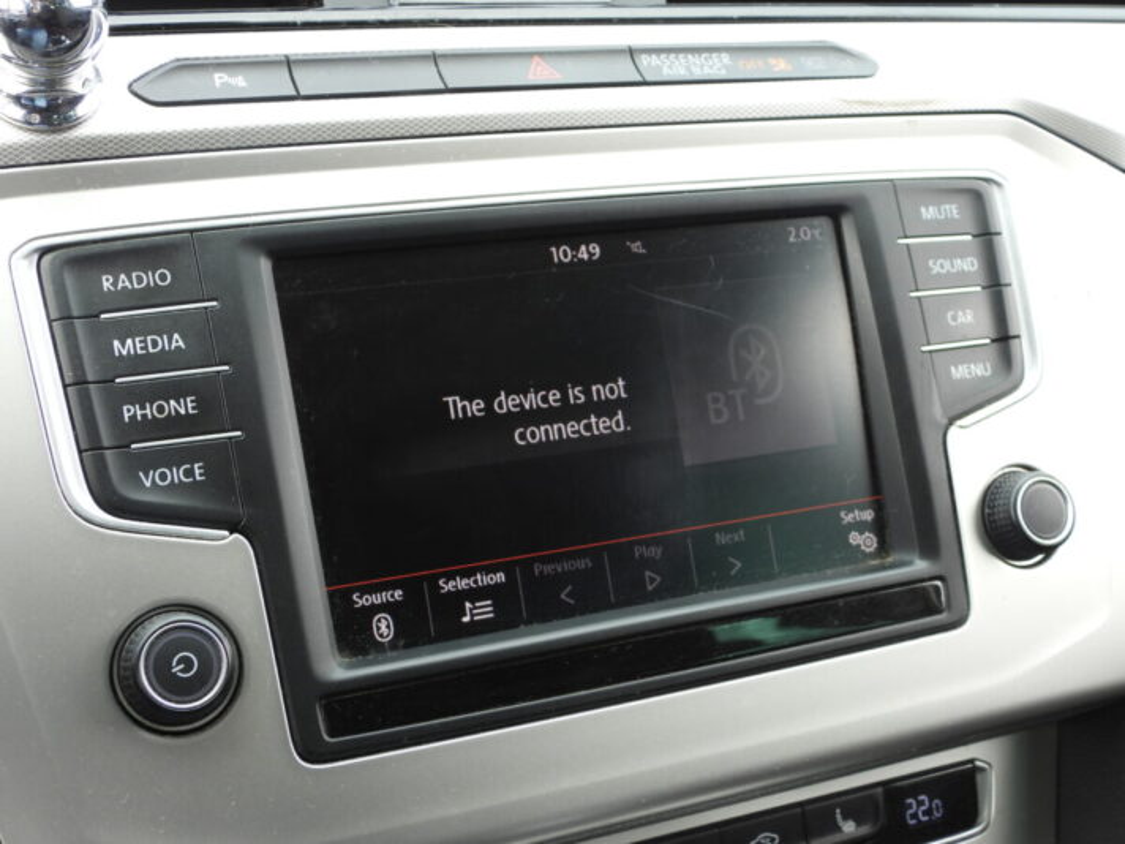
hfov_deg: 40.4
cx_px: 562
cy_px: 422
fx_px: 1527
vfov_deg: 30.9
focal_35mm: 47
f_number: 3.2
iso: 100
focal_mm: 8.5
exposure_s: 1/60
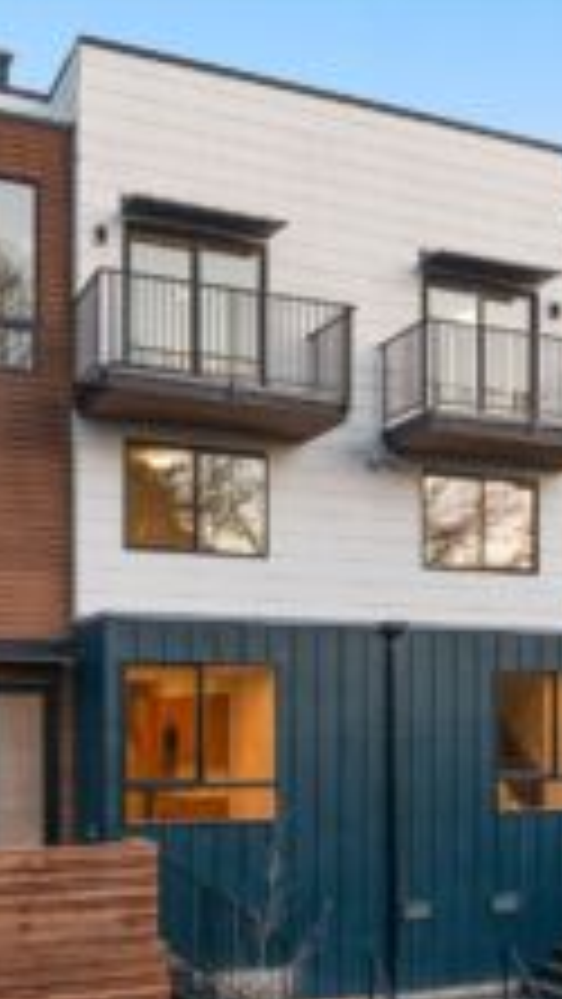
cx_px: 373
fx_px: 1244
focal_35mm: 47
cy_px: 659
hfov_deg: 25.3
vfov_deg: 43.2
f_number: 2.8
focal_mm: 12.29
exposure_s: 1/240
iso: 280
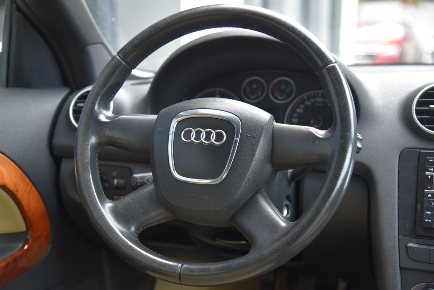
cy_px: 145
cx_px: 217
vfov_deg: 24.7
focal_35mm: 55
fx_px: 663
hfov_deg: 36.2
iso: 500
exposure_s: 1/60
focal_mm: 55
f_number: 4
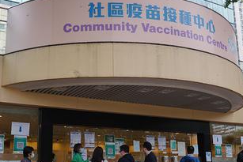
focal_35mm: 43
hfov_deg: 45.0
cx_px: 91
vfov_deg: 31.1
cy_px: 103
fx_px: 290
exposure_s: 1/200
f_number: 4
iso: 800
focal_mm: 24
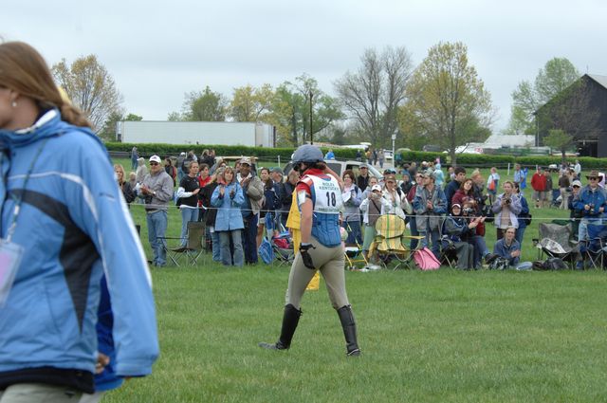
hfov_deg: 17.1
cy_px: 202
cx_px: 304
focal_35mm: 120
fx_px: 2021
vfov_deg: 11.4
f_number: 8.5
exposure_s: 1/500
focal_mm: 80
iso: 500
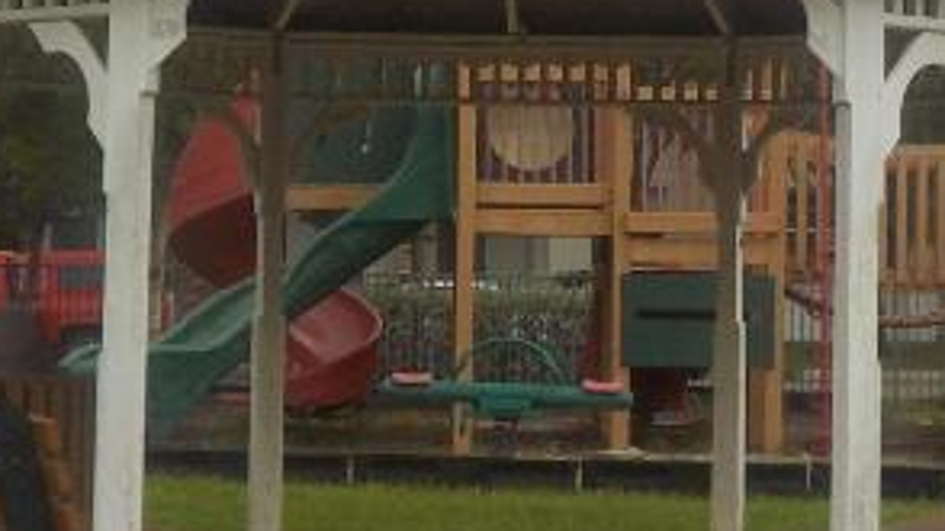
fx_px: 2855
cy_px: 135
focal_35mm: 114
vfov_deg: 10.6
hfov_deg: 18.8
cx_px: 521
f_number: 3.3
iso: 125
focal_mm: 4.1
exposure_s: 1/640
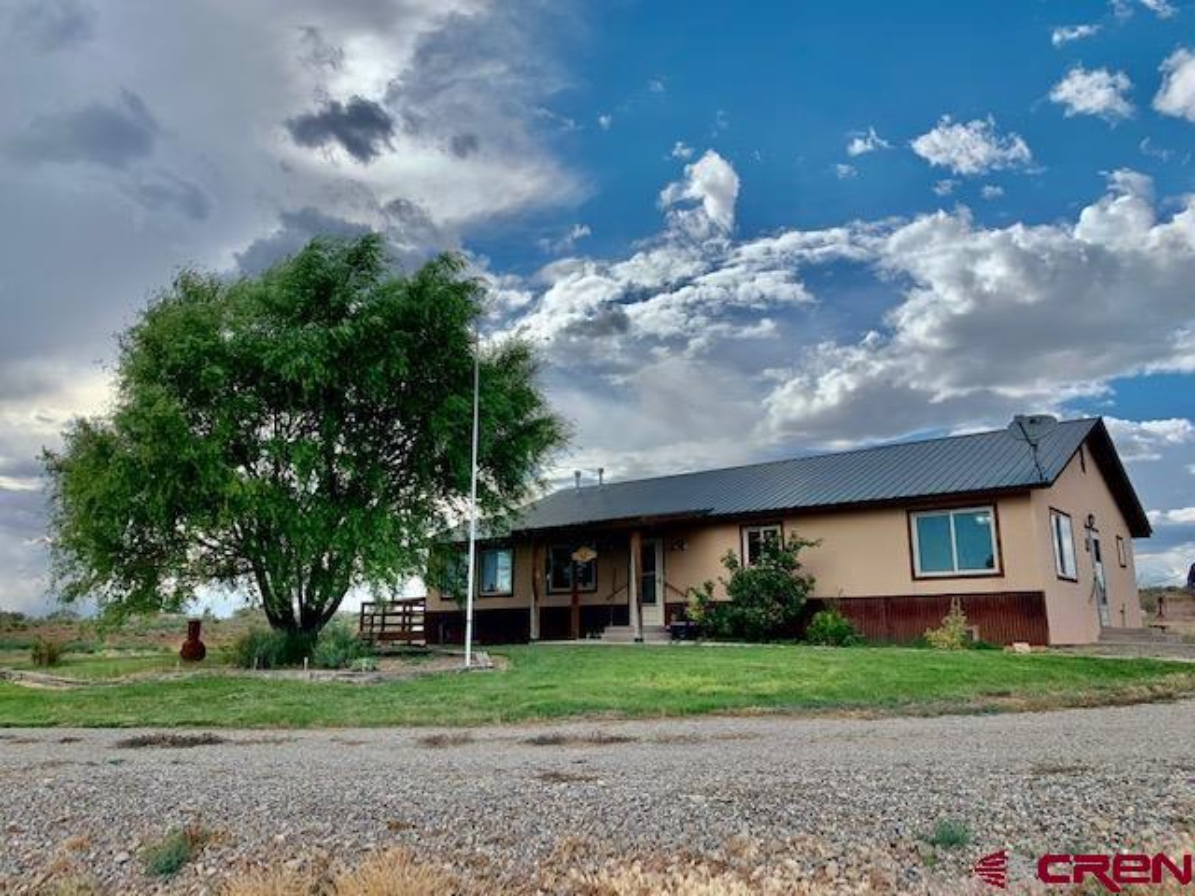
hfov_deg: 67.3
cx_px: 598
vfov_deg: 53.1
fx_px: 898
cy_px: 448
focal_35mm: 26
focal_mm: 4.25
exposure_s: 1/2681
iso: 25
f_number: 1.8
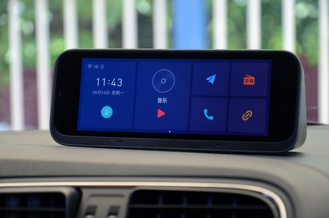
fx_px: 1163
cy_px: 109
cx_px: 164
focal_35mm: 128
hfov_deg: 16.1
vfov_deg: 10.7
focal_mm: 85
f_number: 5.6
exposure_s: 1/125
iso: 800
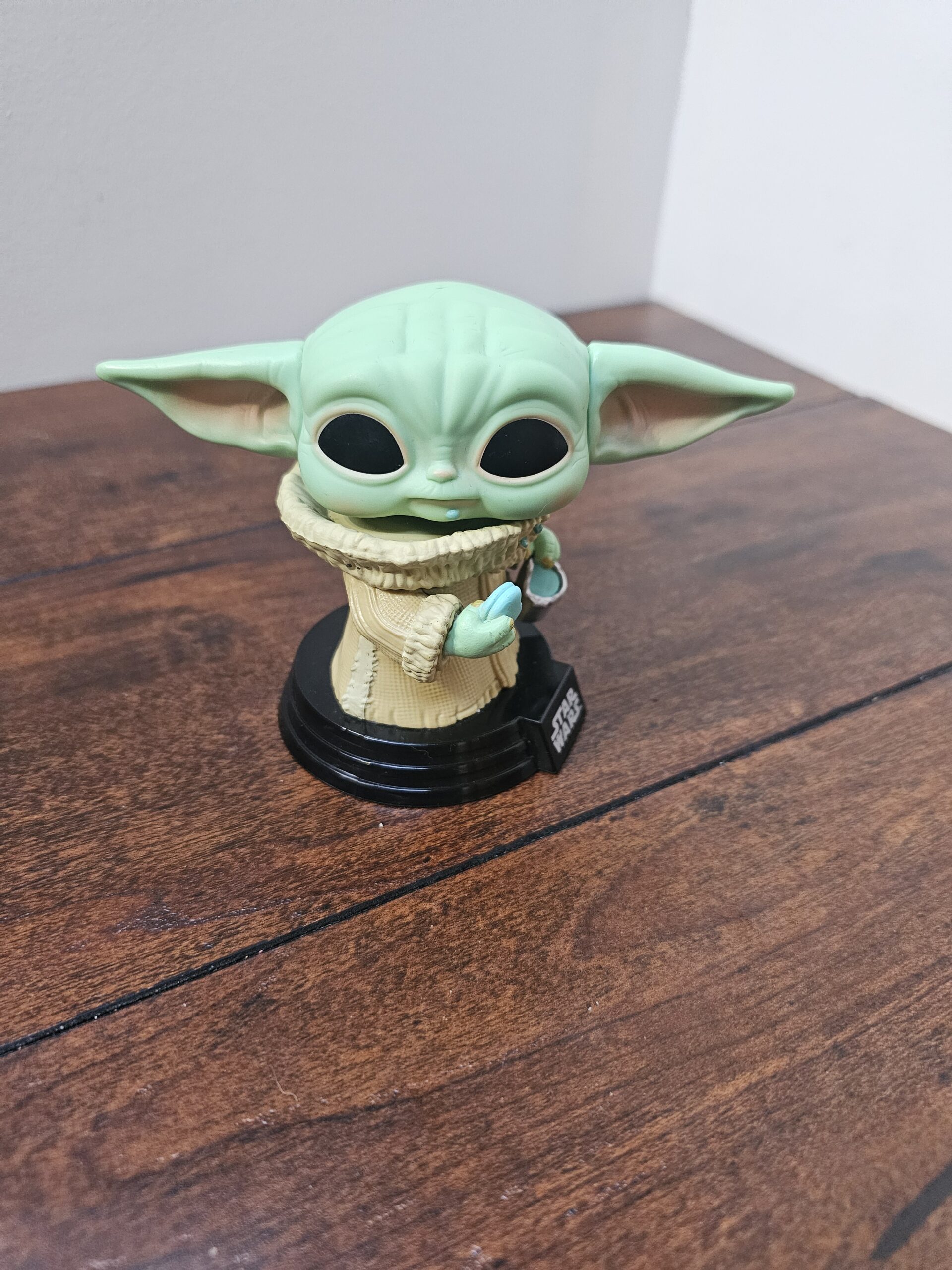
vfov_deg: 73.9
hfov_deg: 58.9
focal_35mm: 23
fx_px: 843
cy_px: 635
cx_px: 476
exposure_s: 1/120
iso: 800
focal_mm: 6.3
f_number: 1.7
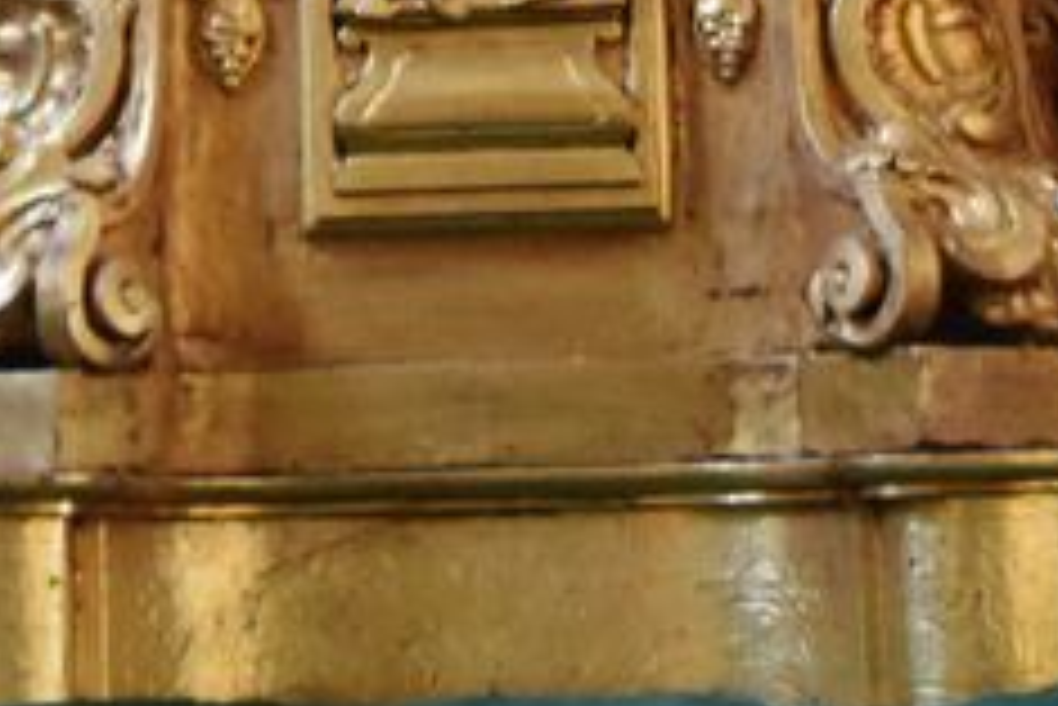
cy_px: -643
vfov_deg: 10.1
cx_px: 392
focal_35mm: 127
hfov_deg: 16.1
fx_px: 3741
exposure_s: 1/60
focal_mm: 19
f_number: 4.2
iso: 5000
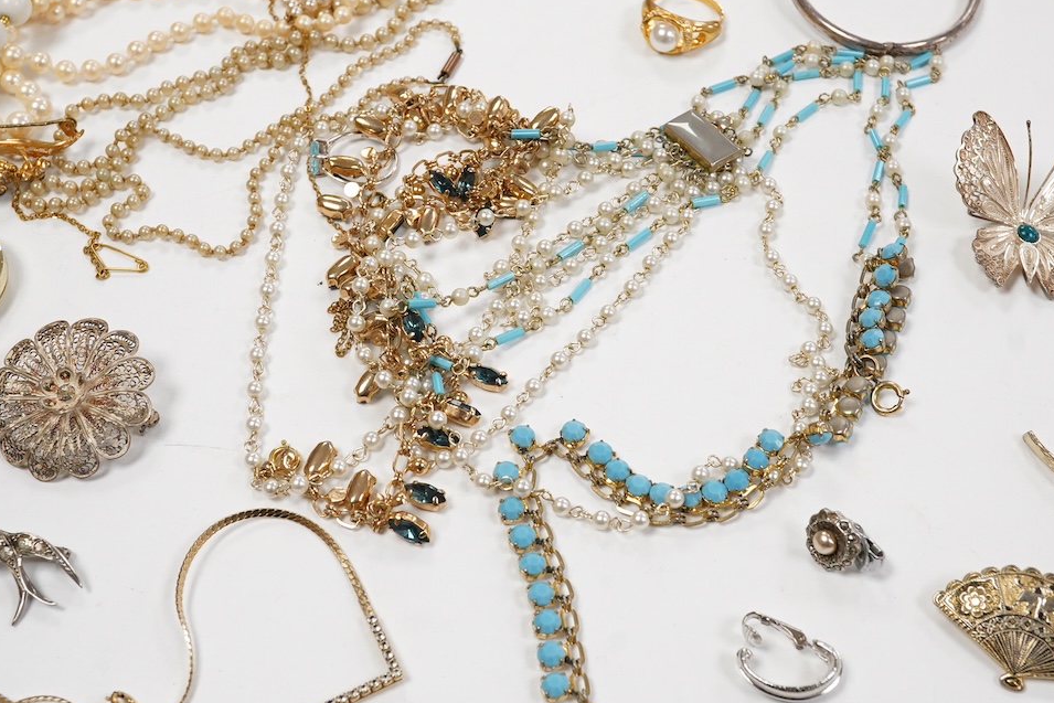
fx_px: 1552
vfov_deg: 25.5
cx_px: 574
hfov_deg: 37.5
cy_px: 331
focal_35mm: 53
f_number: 13
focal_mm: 30
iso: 2500
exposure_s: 1/160
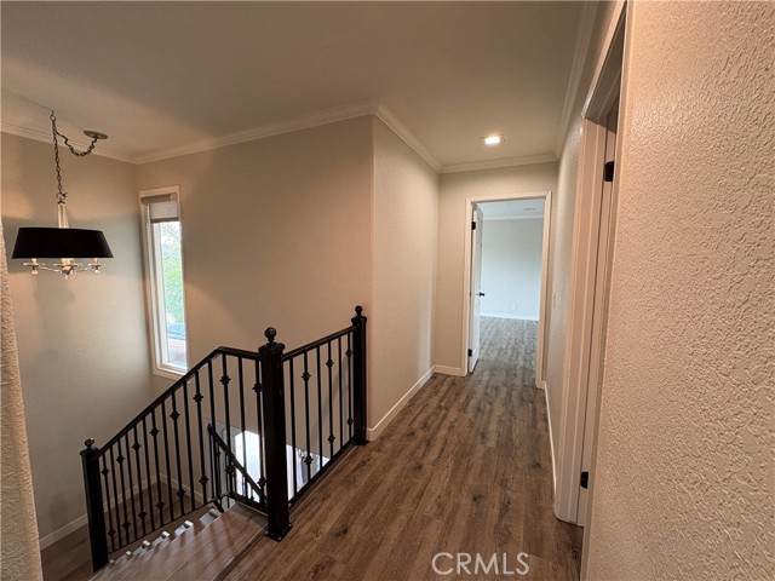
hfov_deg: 102.1
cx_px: 388
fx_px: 313
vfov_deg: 85.7
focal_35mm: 14
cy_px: 290
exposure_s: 1/60
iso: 125
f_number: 2.2
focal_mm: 2.22
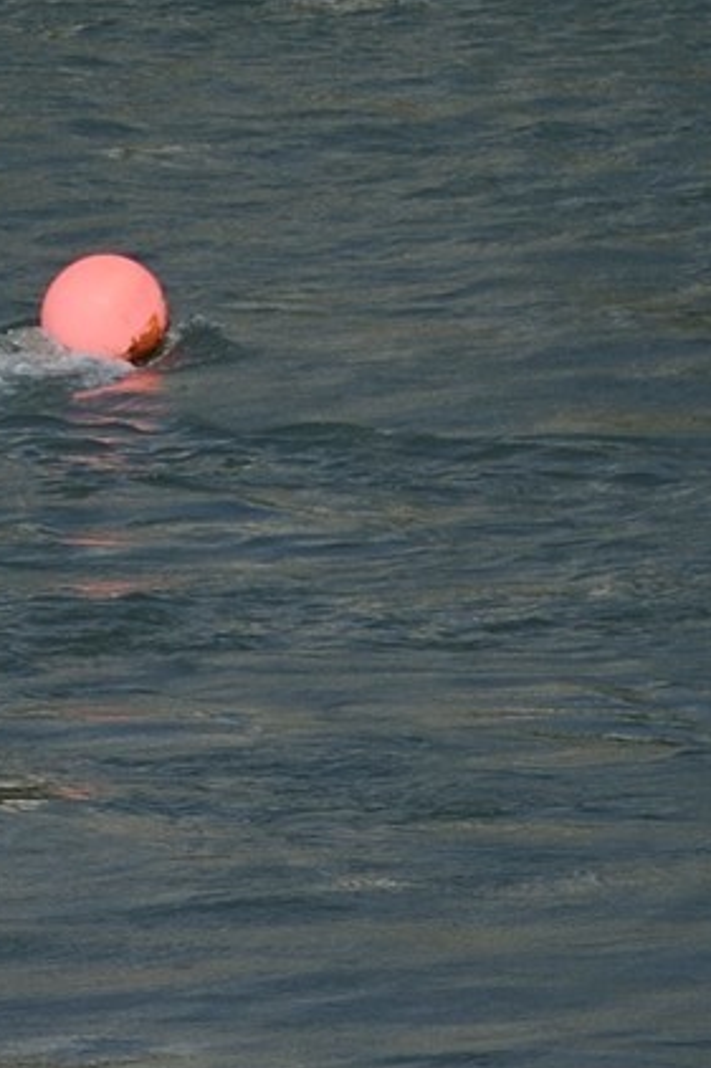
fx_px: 33798
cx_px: 898
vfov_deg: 1.8
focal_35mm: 1140
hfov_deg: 1.2
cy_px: -1755
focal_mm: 200
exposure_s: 1/320
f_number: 9
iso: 200
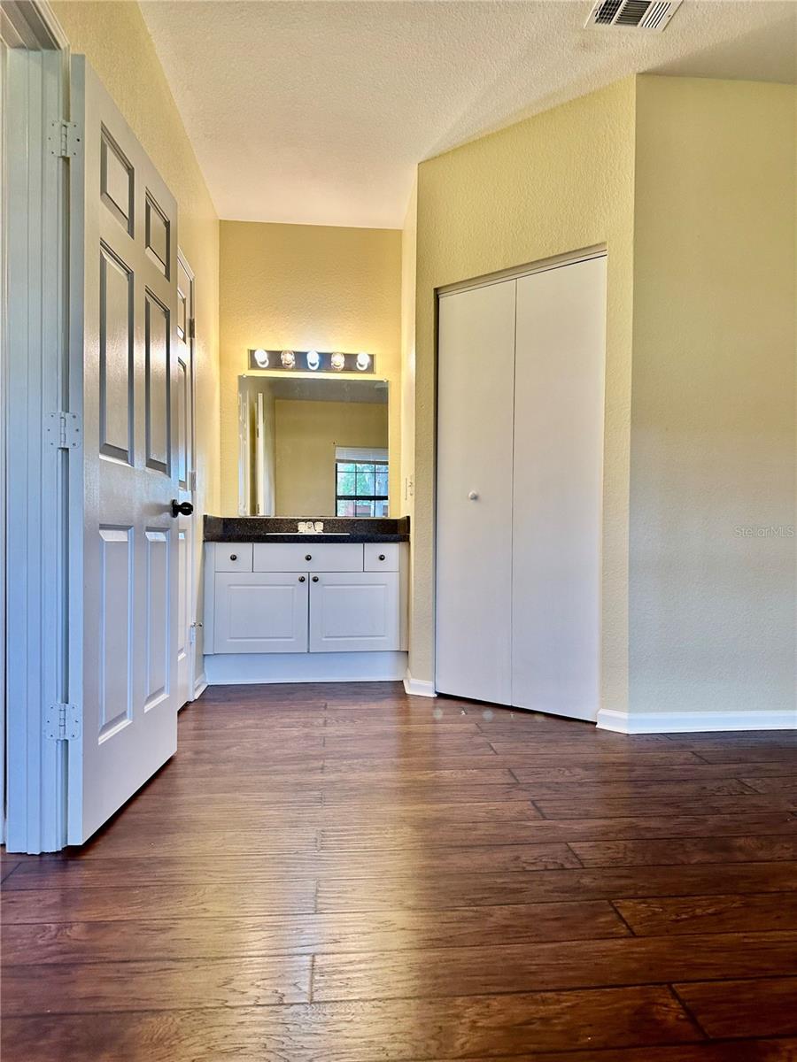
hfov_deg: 56.8
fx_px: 737
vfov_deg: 71.6
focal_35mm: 24
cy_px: 531
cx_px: 398
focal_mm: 6.86
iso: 125
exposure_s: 1/60
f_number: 1.78
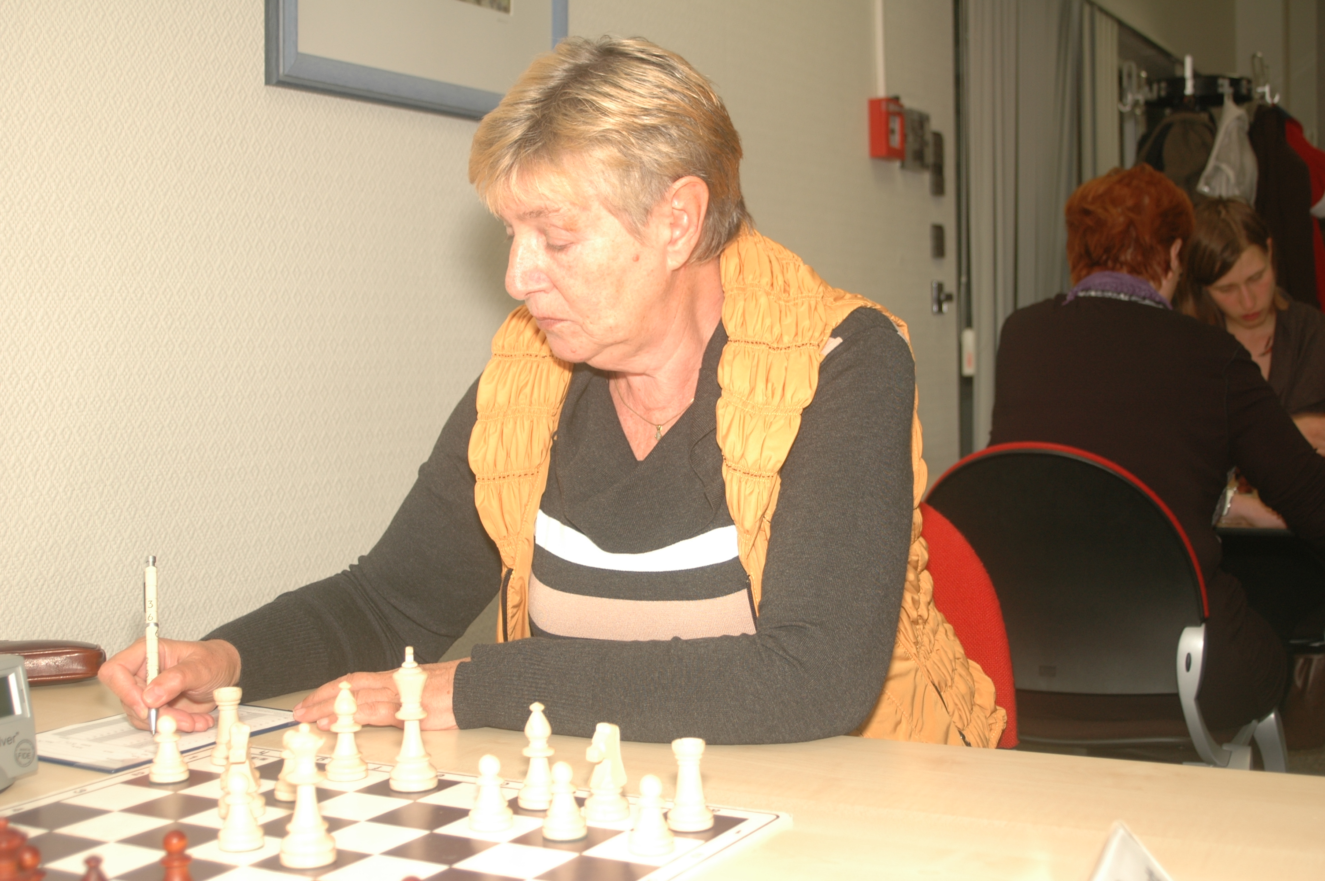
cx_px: 662
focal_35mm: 48
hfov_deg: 41.1
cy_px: 440
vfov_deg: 28.0
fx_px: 1765
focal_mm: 32
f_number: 4.8
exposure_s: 1/60
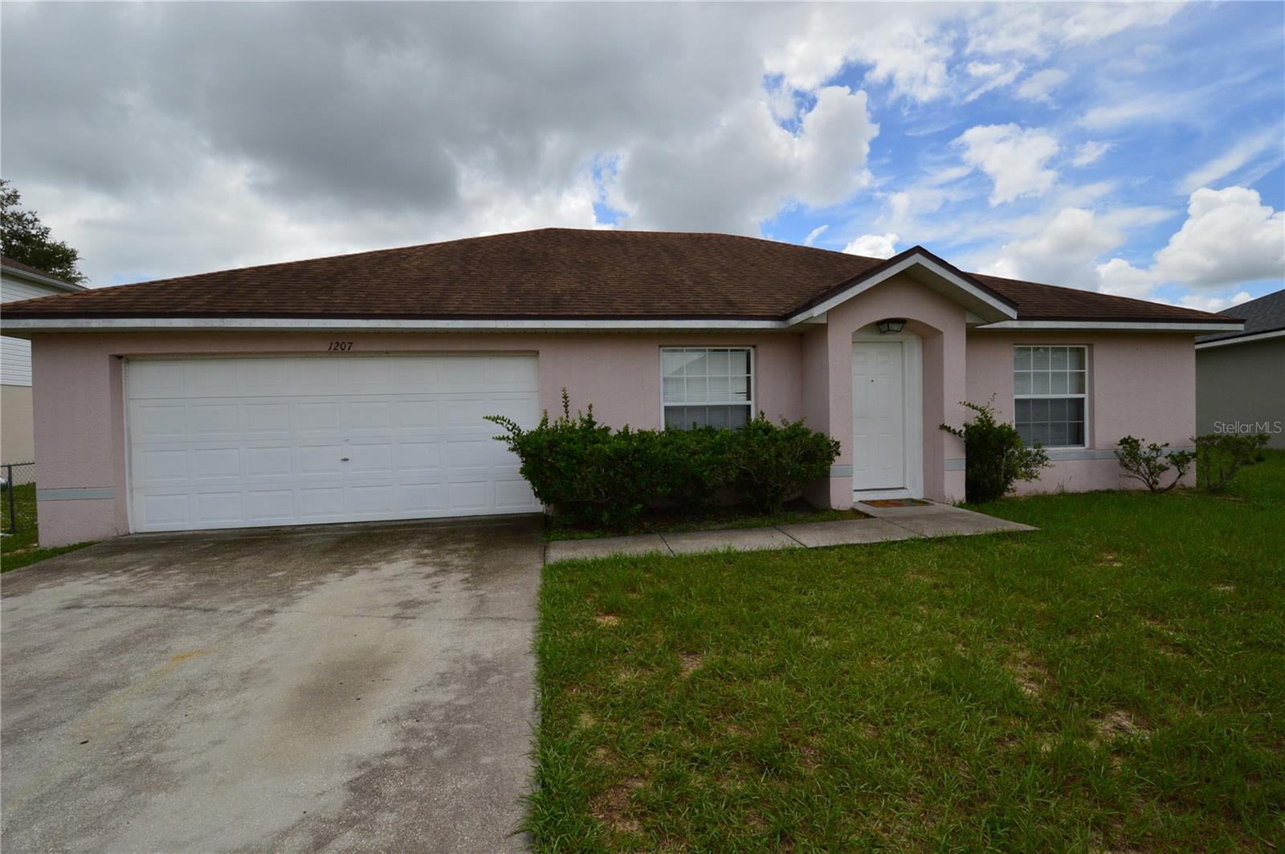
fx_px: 535
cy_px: 427
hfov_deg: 100.5
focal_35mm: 15
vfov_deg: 77.2
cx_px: 642
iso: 280
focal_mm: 10
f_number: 11
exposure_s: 1/500
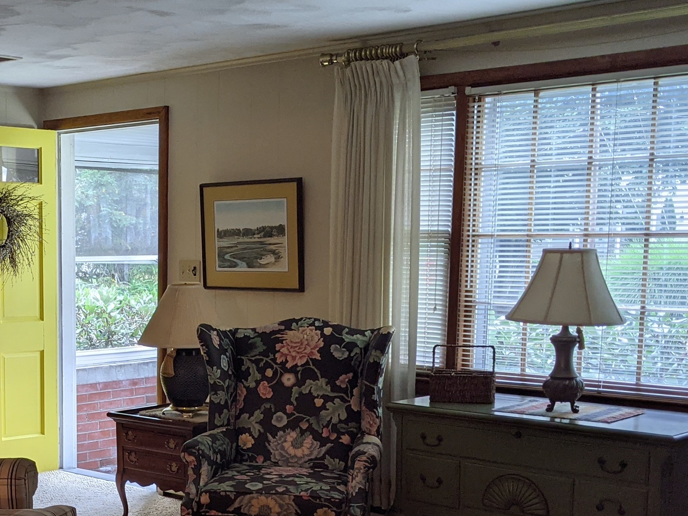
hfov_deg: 31.4
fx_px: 1193
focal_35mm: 60
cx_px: 146
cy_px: 398
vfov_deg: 24.1
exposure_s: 1/72
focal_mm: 4.38
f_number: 1.73
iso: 94
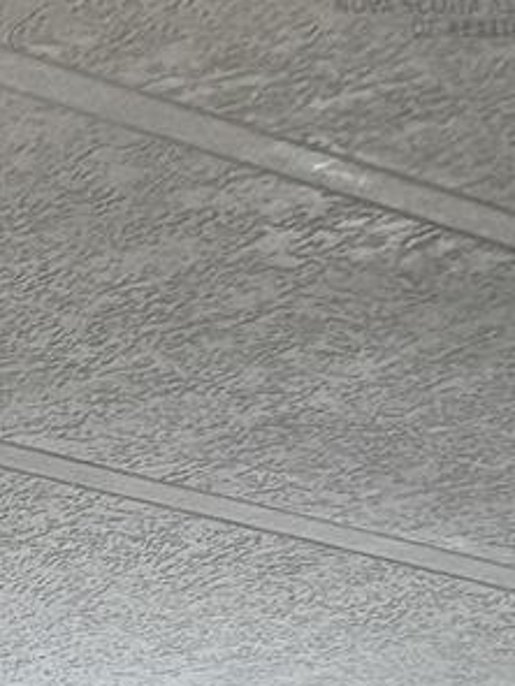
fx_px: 3709
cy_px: 2480
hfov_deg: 6.8
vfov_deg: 8.0
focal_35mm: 187
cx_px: -1304
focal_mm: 6.76
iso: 640
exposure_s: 1/60
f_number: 1.78
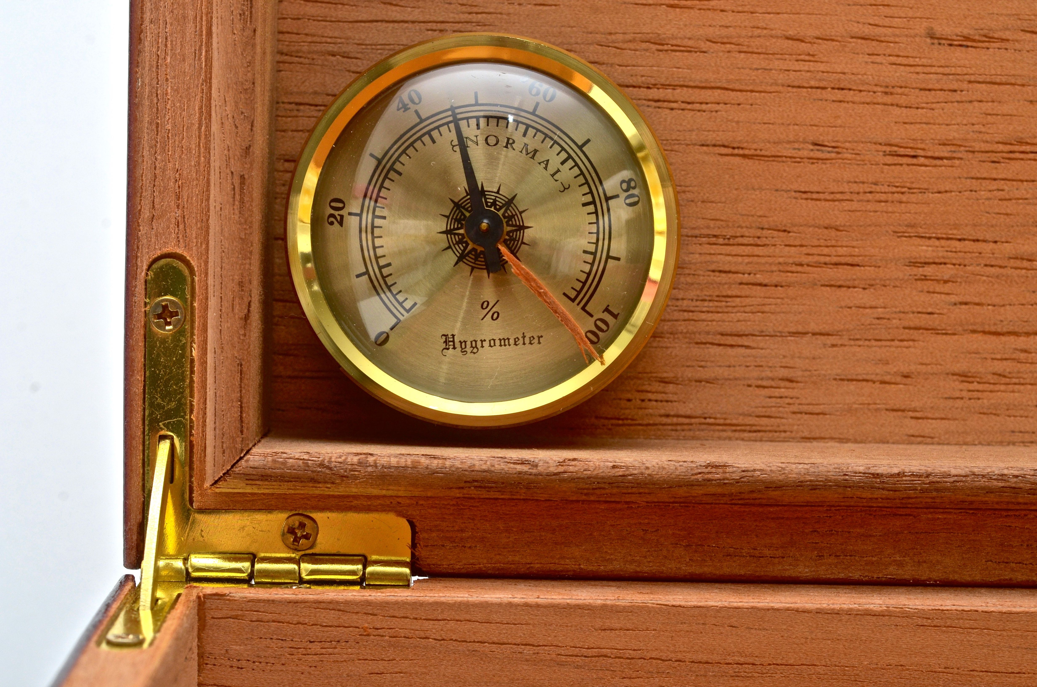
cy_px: 344
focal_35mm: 82
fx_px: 2372
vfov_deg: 16.5
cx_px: 518
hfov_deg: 24.7
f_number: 8
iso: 160
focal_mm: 55
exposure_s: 1/250
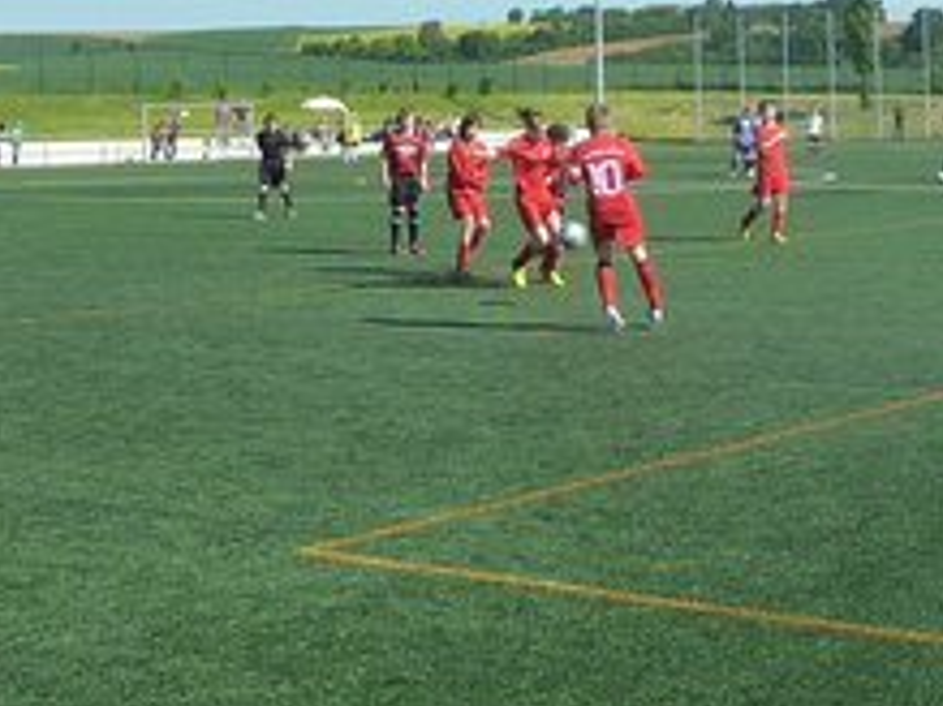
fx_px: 2178
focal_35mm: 80
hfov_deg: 23.9
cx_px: 805
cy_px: 161
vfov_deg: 18.3
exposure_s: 1/640
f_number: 3.3
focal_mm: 4.1
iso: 125
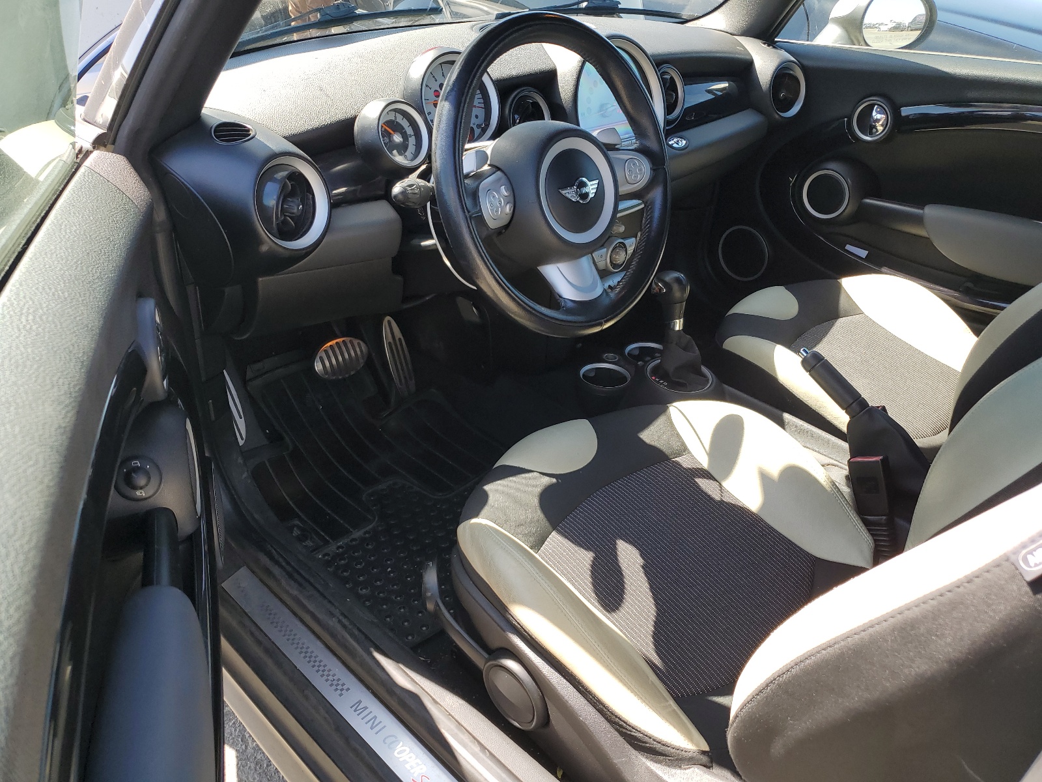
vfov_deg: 53.1
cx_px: 521
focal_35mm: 26
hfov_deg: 67.3
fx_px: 783
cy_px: 391
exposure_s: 1/417
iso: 50
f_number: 1.5
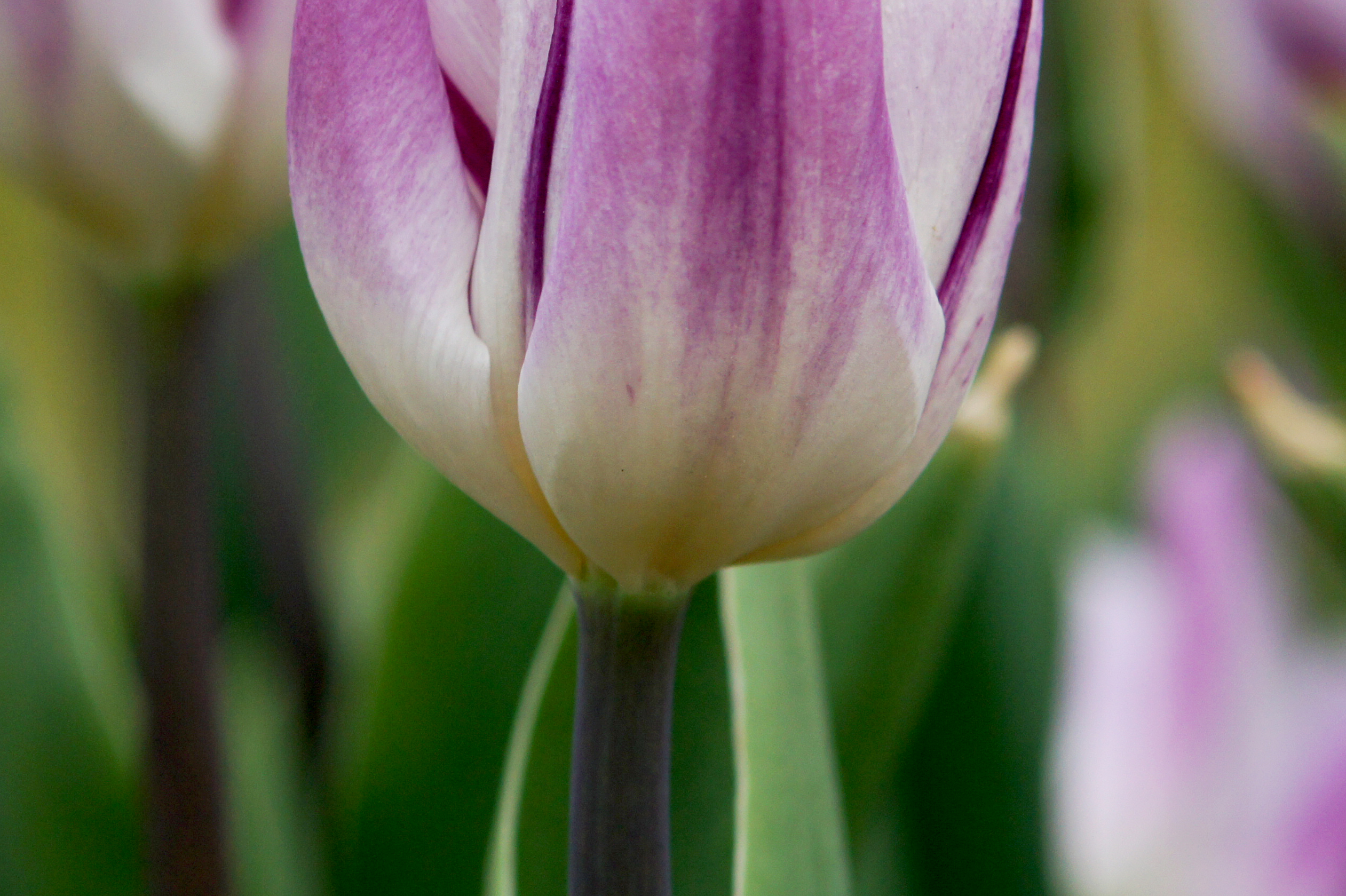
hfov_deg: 5.8
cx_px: 592
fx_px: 13266
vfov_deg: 3.9
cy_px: 144
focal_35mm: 355
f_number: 5.6
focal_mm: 130
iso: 200
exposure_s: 1/320
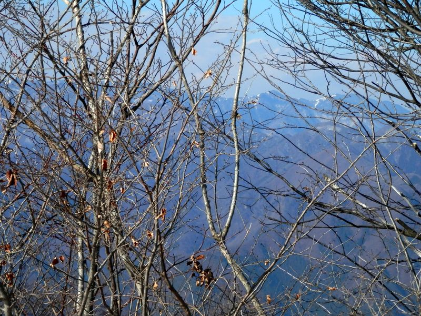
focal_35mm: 140
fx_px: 1703
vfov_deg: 10.6
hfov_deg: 14.1
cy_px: 158
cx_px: 210
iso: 80
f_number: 5.4
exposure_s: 1/640
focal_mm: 25.1
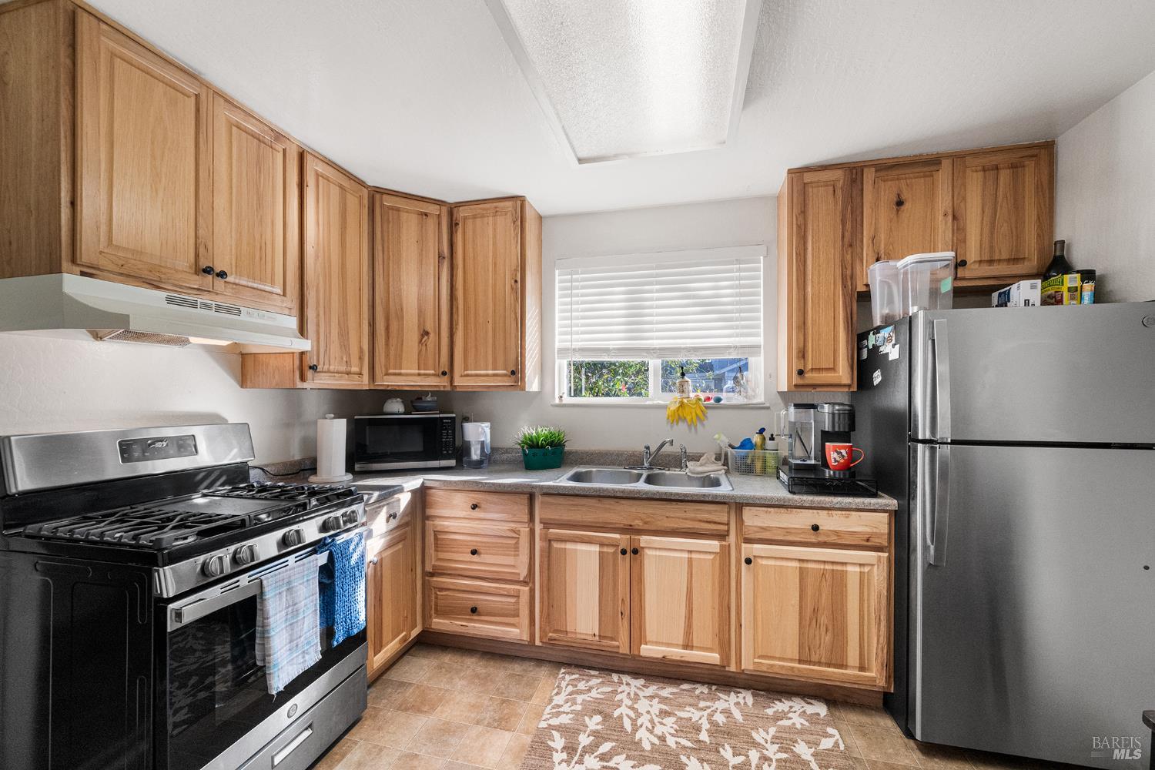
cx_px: 578
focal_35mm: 14
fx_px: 449
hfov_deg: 104.3
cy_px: 385
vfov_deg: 81.2
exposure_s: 1/30
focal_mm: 14
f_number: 8
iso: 2000
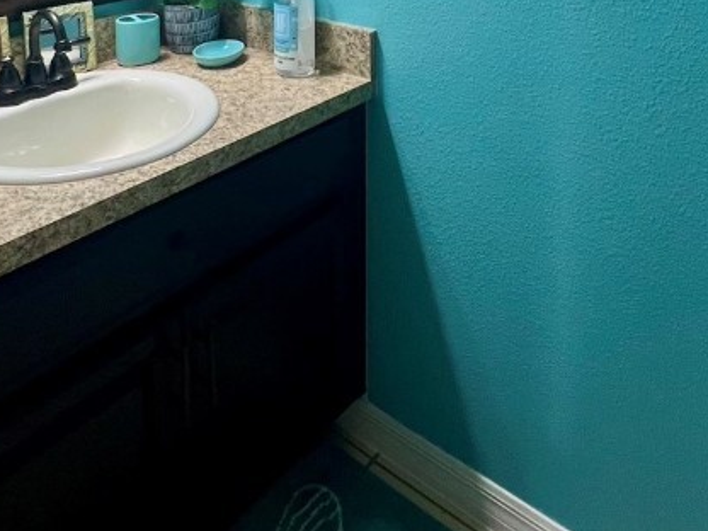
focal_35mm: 32
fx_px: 654
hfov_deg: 56.8
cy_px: -95
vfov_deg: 35.5
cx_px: 357
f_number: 1.8
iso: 160
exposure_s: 1/60
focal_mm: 1.57
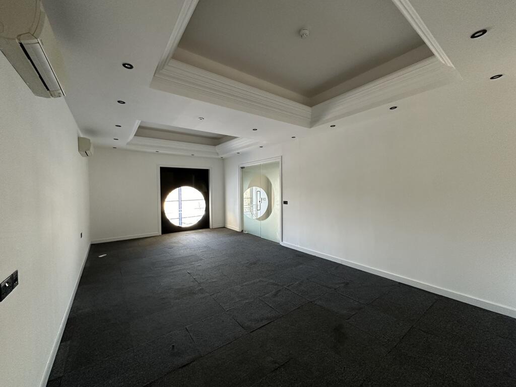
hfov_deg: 102.1
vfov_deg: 85.7
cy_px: 194
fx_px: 209
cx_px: 258
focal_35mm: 14
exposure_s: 1/50
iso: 250
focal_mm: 2.22
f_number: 2.2
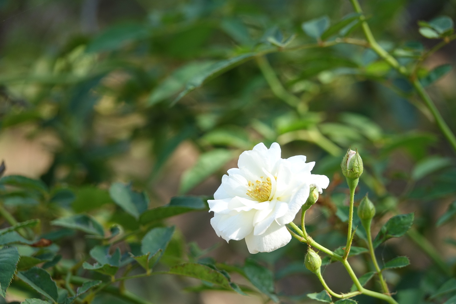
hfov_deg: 6.0
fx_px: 4319
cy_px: 152
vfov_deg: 4.0
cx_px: 228
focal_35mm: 341
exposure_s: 1/250
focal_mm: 124.94
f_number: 4
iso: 125
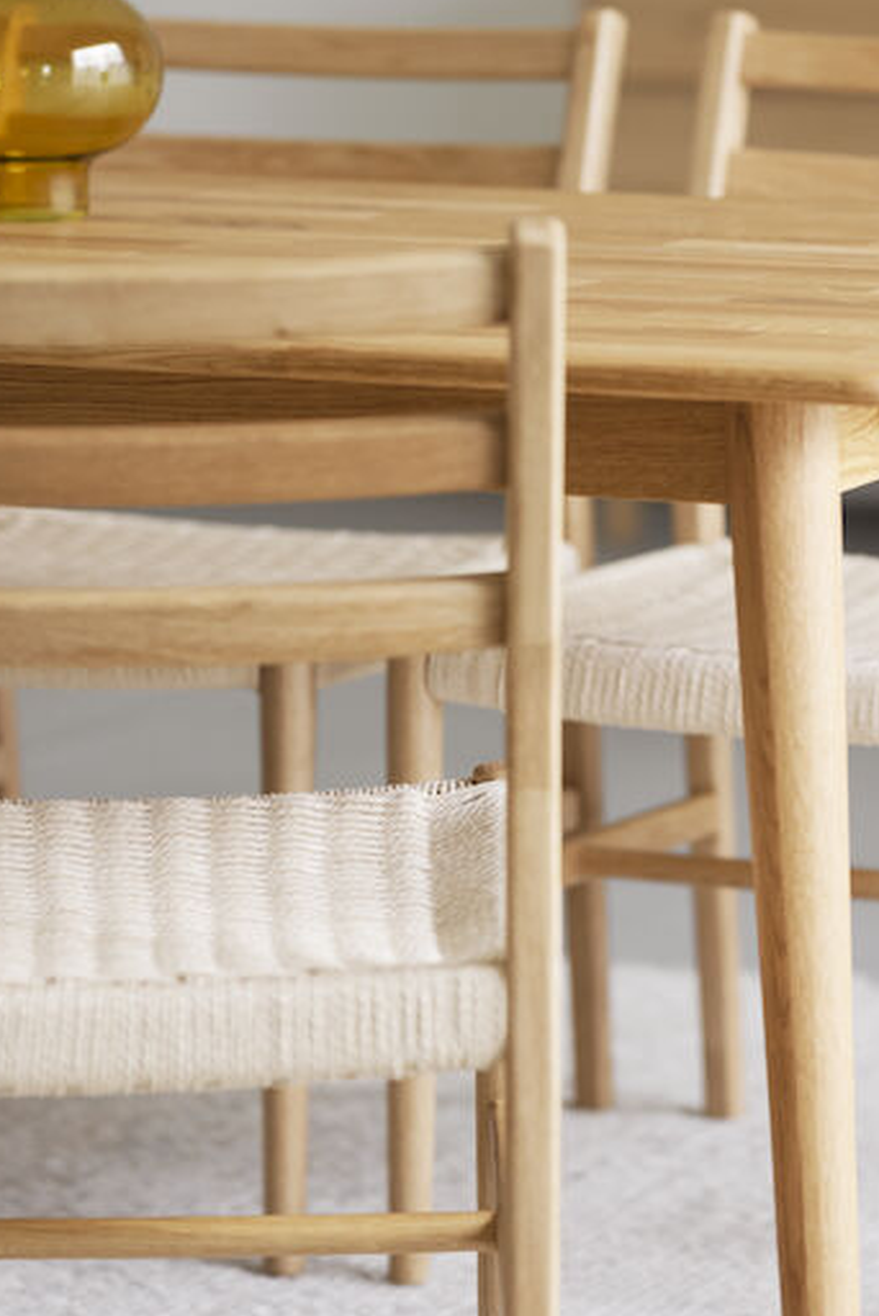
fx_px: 6071
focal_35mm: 166
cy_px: 514
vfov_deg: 12.4
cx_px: 759
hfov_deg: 8.3
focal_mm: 85
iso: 160
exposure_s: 1/60
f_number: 2.2
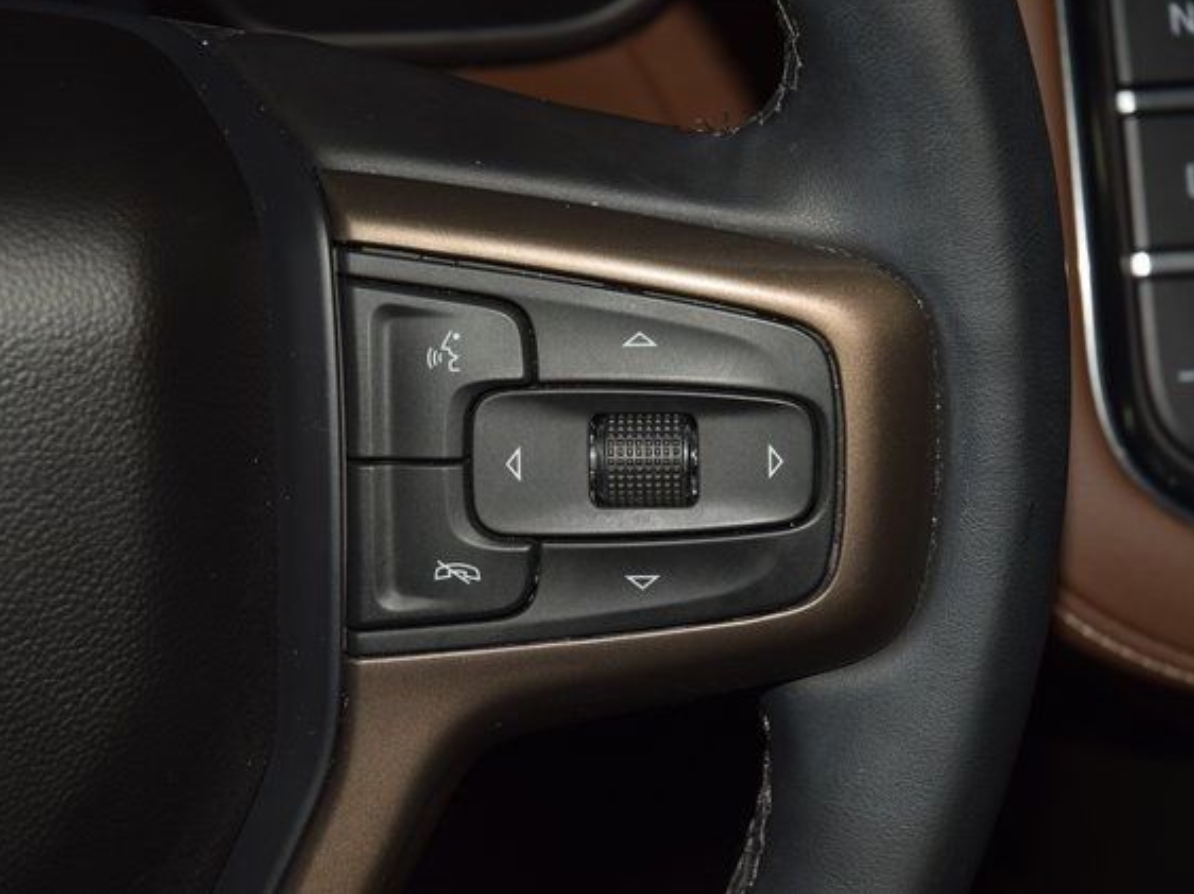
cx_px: 620
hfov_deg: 17.1
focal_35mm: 115
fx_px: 3965
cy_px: 443
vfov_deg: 12.9
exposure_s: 1/125
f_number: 8
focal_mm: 70
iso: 100
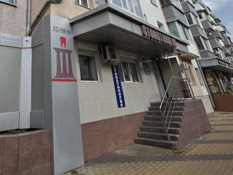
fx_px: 168
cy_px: 8
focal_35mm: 25
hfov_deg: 65.8
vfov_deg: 47.5
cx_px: 63
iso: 40
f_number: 1.9
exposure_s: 1/2259
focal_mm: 2.2
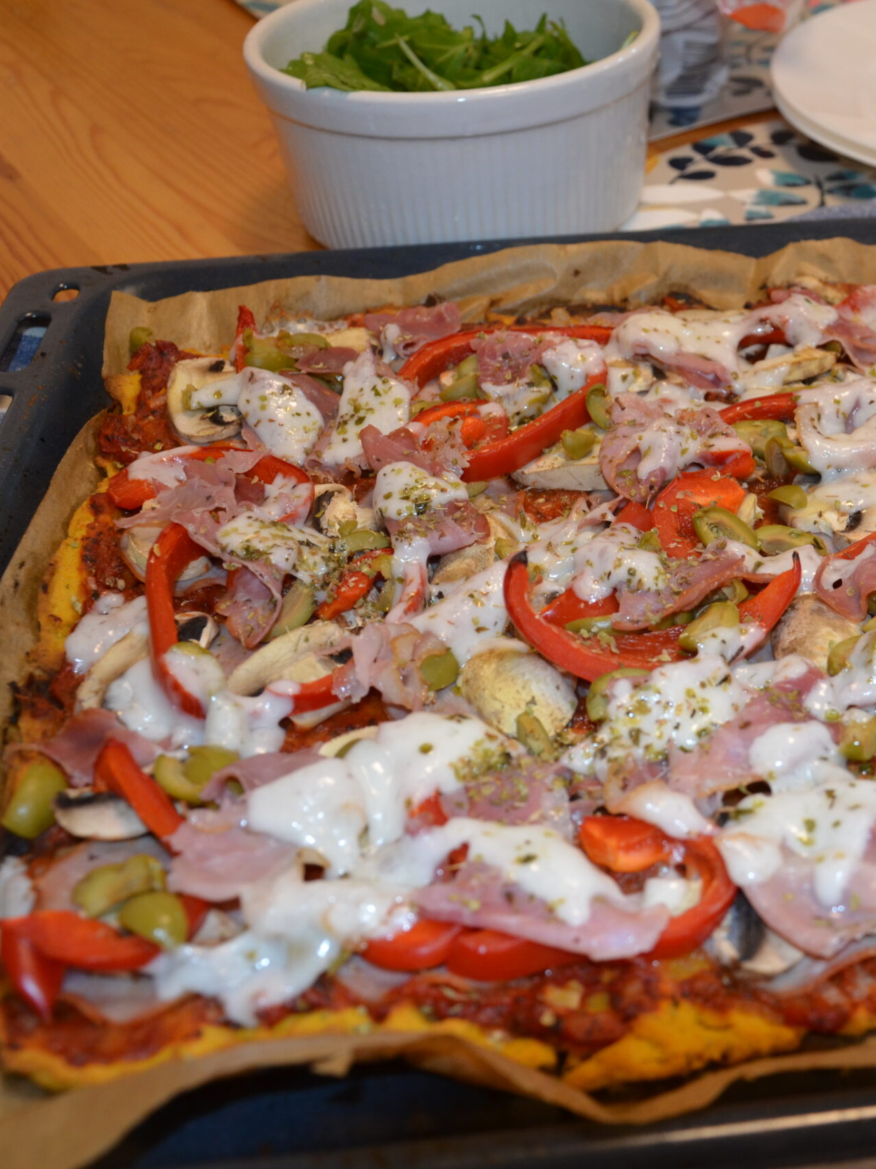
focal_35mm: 46
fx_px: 1543
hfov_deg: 30.8
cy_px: 585
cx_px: 716
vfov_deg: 41.5
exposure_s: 1/60
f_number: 3.8
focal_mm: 21
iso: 560
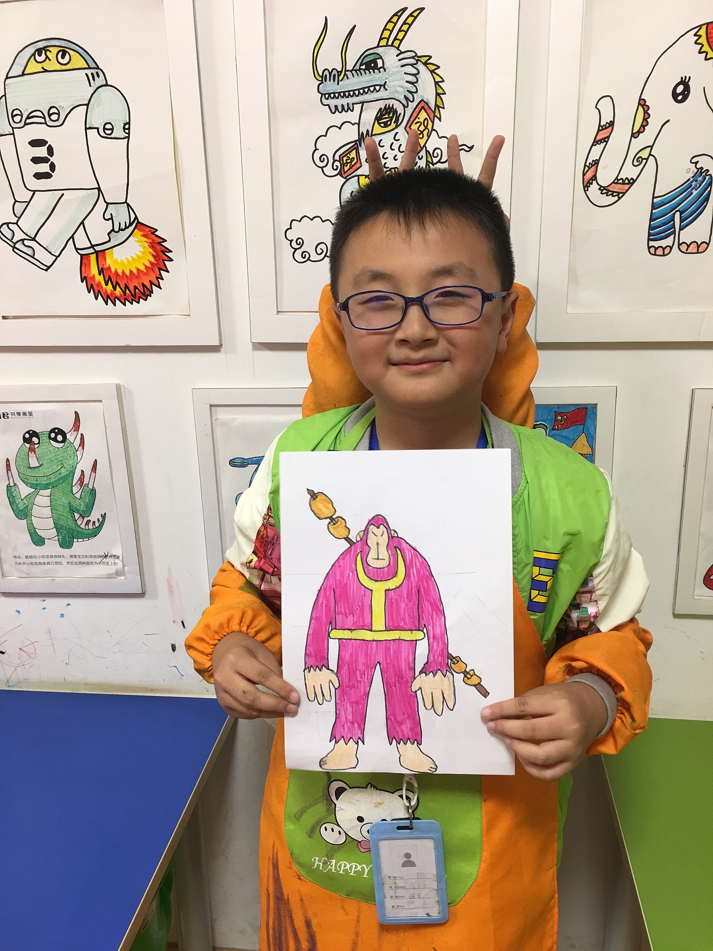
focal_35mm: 29
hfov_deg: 48.2
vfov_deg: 61.7
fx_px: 797
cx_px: 356
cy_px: 476
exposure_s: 1/17
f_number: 2.2
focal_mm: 4.15
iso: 40
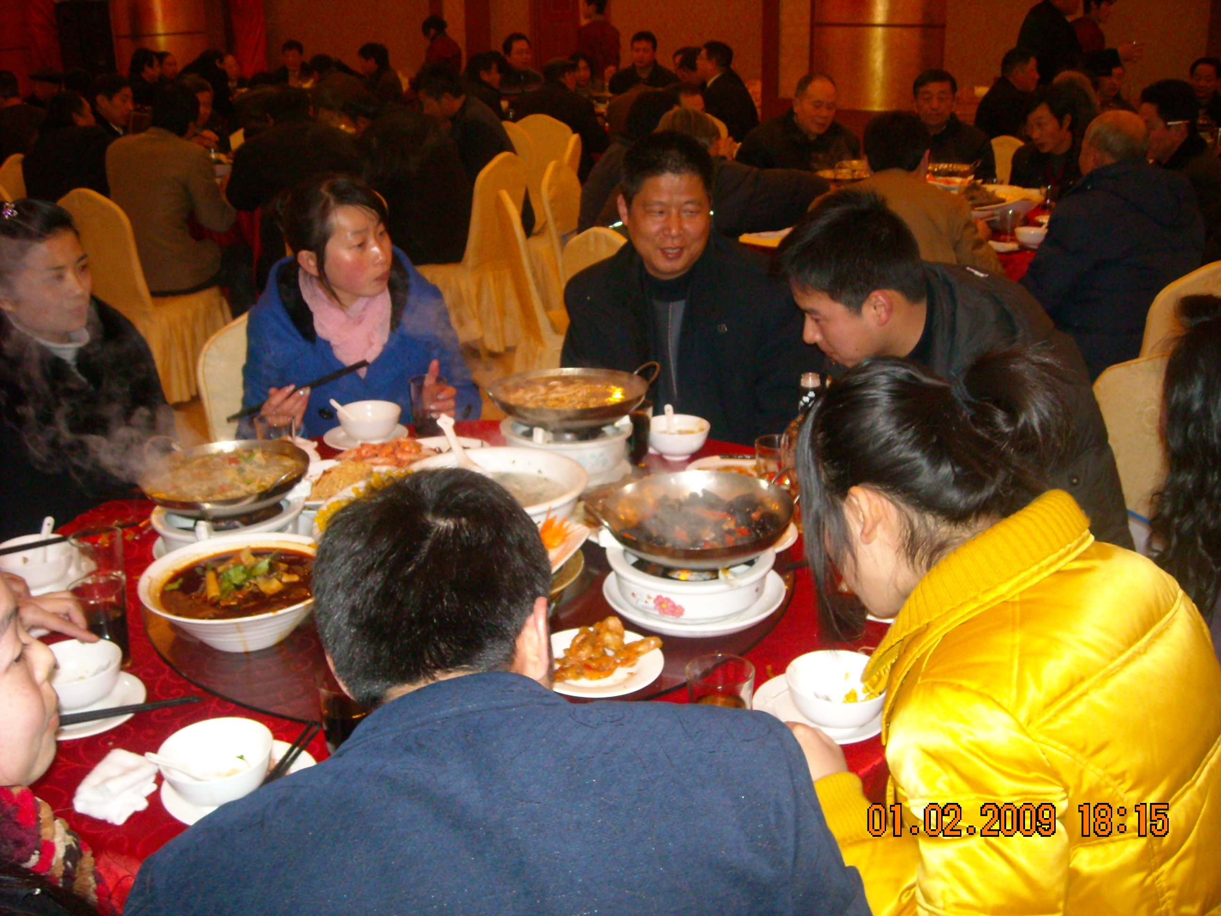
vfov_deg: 40.7
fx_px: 1235
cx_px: 610
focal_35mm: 35
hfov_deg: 52.6
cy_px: 458
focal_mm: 5.7
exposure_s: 1/60
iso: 400
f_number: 2.8
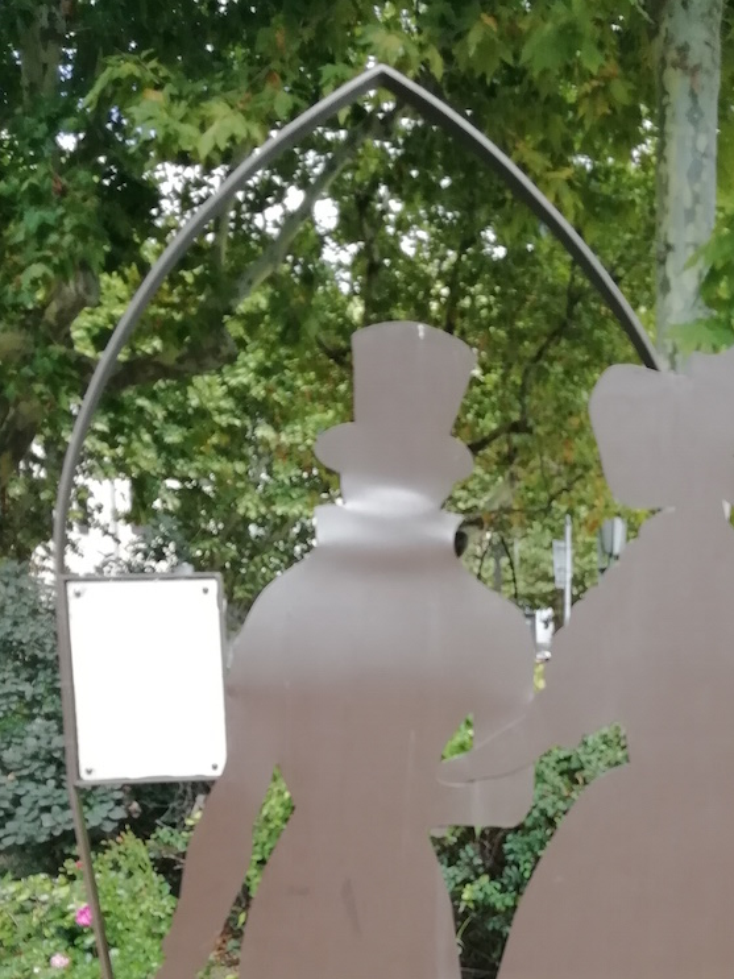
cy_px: 783
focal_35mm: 42
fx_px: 1188
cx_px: 476
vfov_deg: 42.8
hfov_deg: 34.1
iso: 50
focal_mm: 3.21
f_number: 2.2
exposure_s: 1/155
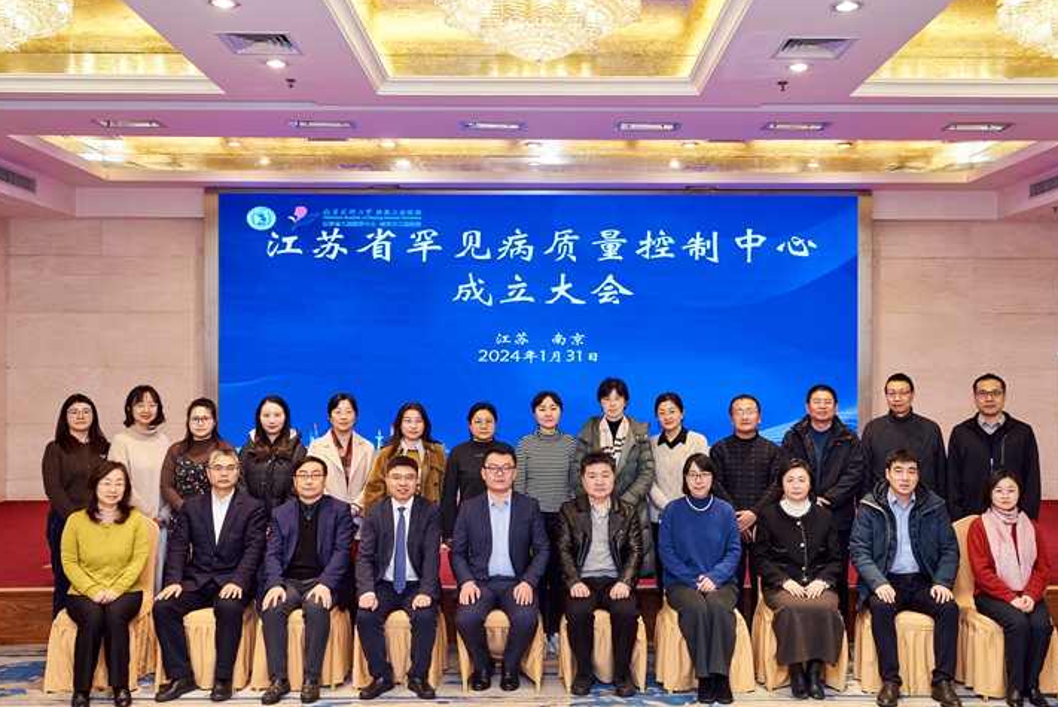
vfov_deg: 36.9
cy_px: 368
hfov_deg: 53.1
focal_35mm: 36
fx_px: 1059
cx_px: 552
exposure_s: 1/125
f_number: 5.6
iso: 800
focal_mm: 32
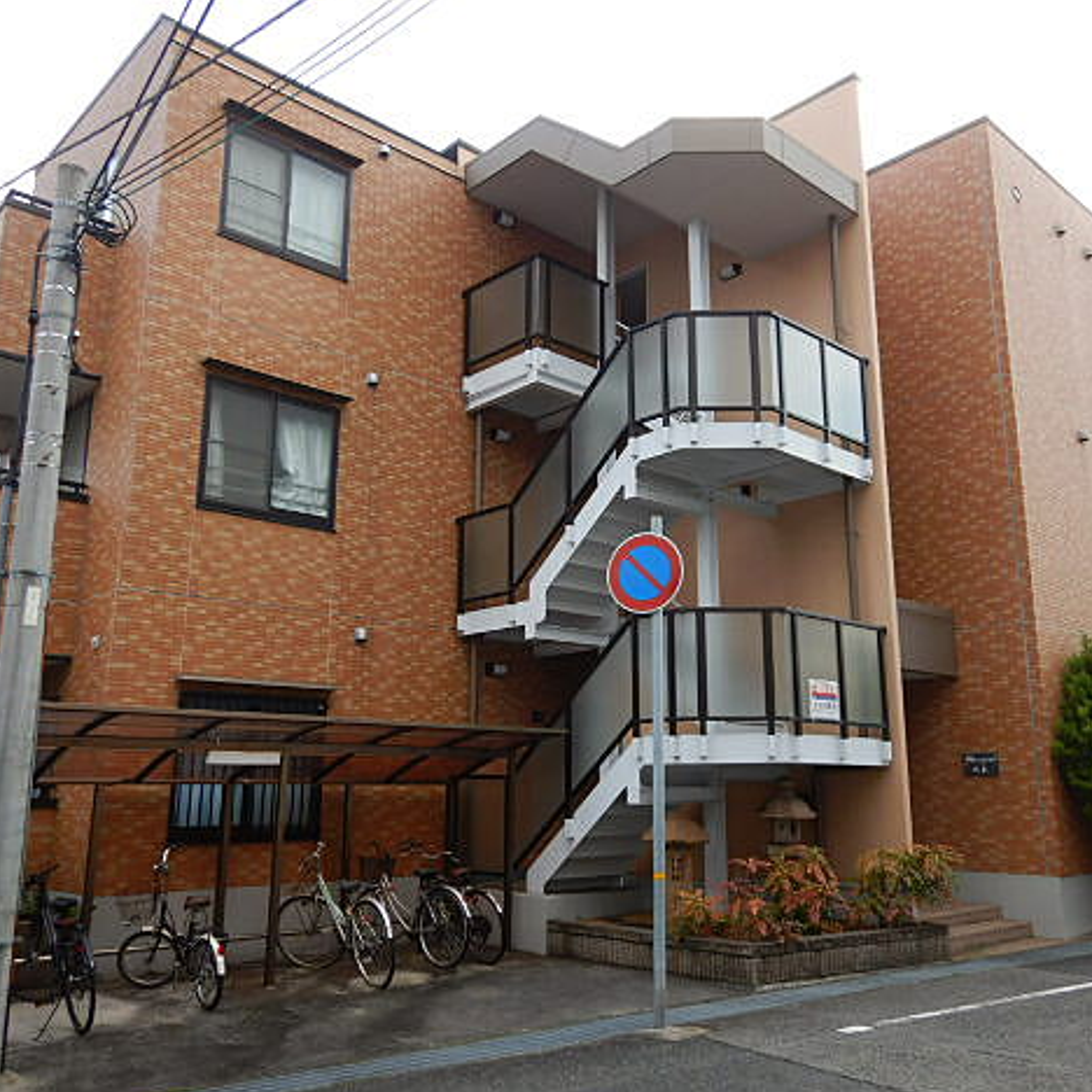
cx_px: 579
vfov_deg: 55.6
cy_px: 541
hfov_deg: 55.6
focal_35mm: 29
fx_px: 1035
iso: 125
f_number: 2.8
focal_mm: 4.3
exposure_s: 1/250
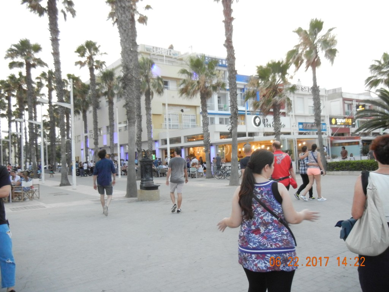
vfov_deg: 46.8
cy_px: 146
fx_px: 337
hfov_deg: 60.0
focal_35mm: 30
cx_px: 194
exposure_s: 1/64.1
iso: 640
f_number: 3.5
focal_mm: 5.4
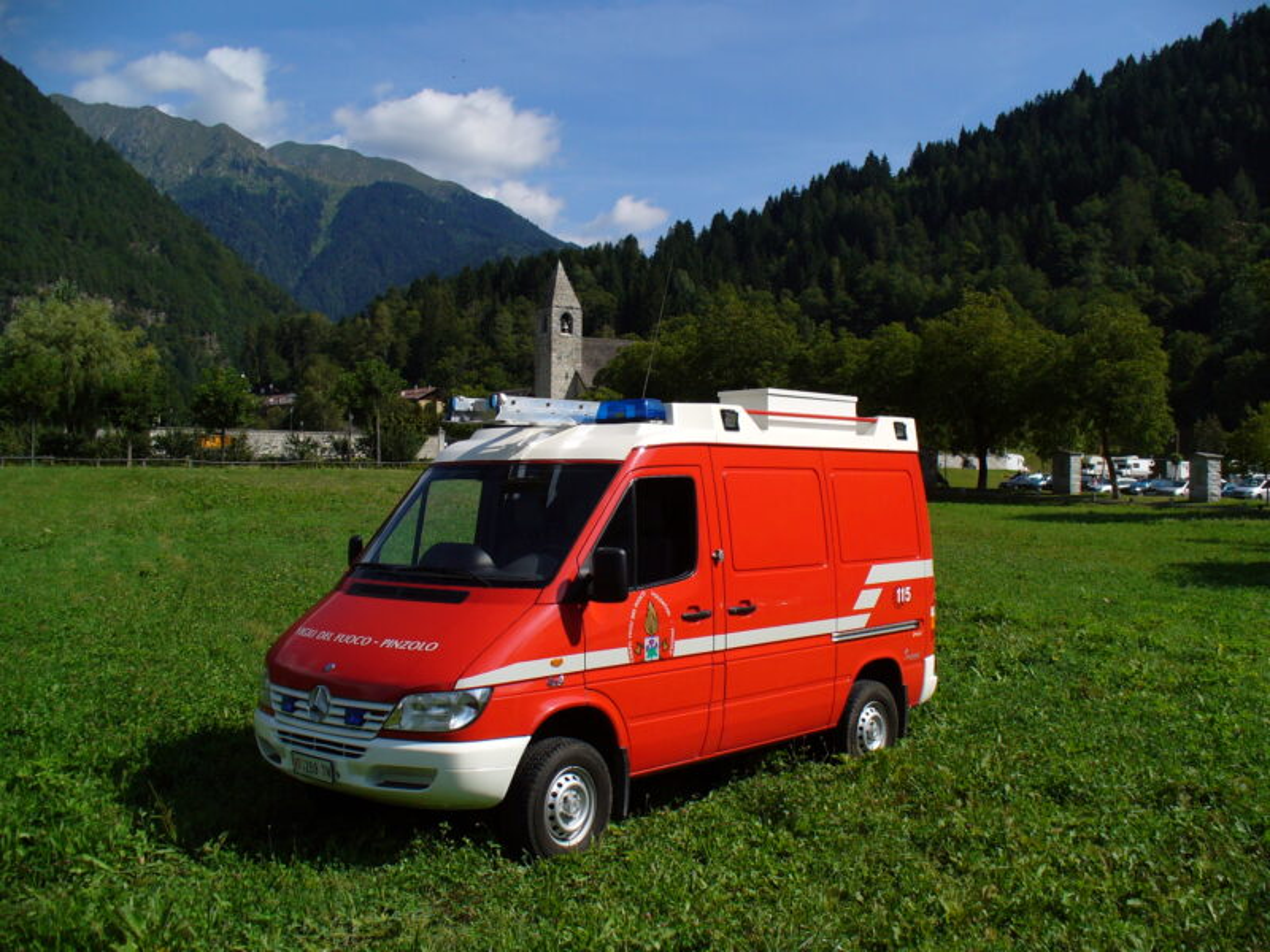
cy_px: 476
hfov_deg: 50.1
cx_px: 635
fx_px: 1357
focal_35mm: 37
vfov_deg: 38.7
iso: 64
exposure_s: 1/400
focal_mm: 6.1
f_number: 5.6
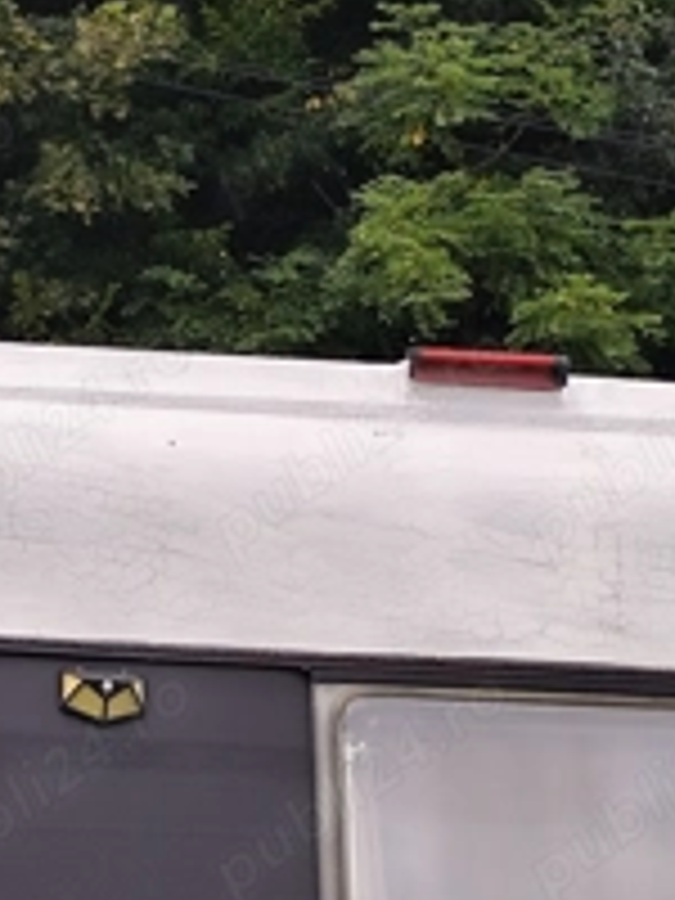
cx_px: 518
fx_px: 4836
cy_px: 860
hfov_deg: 8.0
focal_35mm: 186
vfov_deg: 10.6
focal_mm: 6.19
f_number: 1.65
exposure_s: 1/100
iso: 100
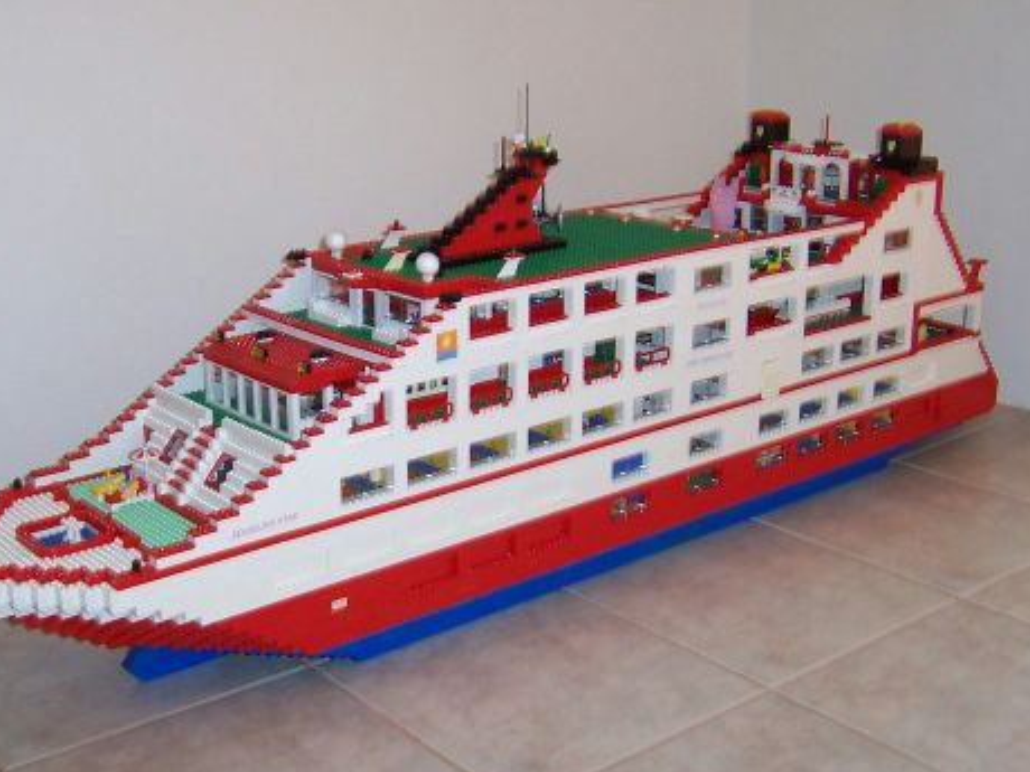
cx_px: 502
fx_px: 1398
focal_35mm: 47
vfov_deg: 30.9
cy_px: 354
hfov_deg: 40.4
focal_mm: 5.6
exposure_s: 1/60
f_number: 2.8
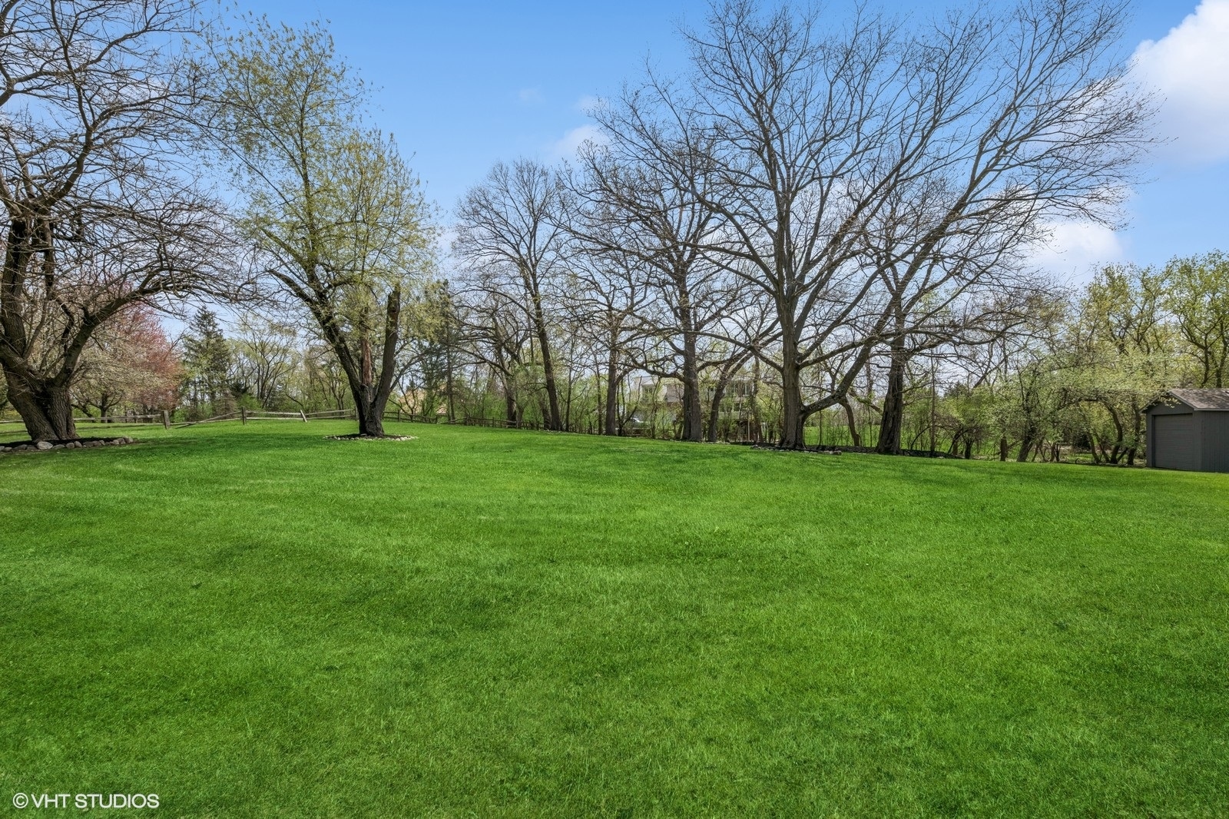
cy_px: 410
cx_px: 614
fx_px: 478
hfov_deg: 104.3
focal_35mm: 14
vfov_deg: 81.2
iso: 200
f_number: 9.5
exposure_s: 1/500
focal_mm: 14
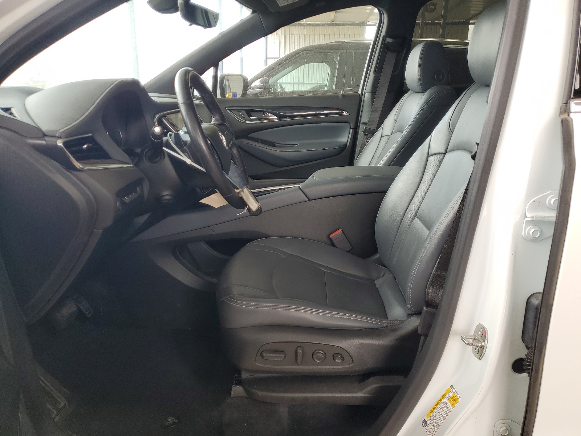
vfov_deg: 53.1
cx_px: 290
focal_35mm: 26
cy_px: 218
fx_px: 436
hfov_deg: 67.3
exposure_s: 1/120
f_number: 1.5
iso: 50
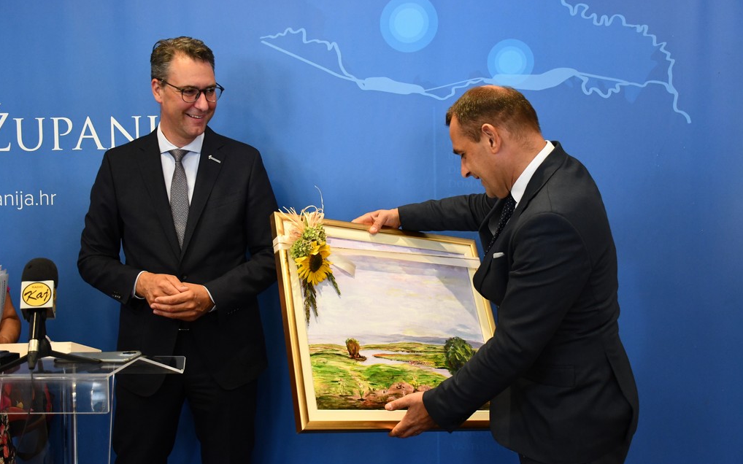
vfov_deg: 32.0
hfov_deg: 49.3
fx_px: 810
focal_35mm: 40
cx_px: 371
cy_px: 221
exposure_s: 1/125
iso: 2000
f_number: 3.8
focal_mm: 26
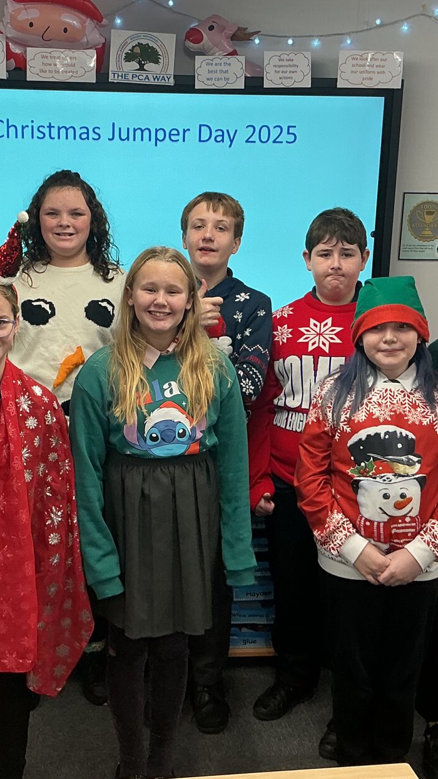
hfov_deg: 23.0
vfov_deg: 39.8
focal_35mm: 52
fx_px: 1073
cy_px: 364
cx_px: 158
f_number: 1.8
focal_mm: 3
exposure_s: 1/50
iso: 40
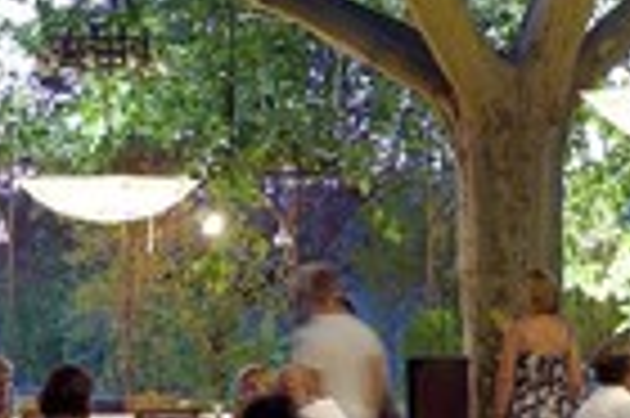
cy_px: 265
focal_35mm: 114
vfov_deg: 12.0
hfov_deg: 17.9
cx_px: 441
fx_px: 1993
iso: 1250
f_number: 6.3
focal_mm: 38
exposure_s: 1/8
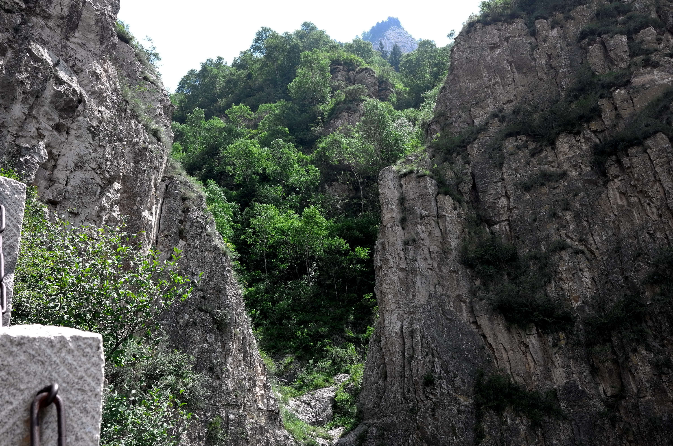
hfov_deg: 65.6
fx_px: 522
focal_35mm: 28
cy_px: 223
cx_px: 336
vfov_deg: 46.2
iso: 200
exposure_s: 1/250
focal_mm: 18
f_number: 5.6
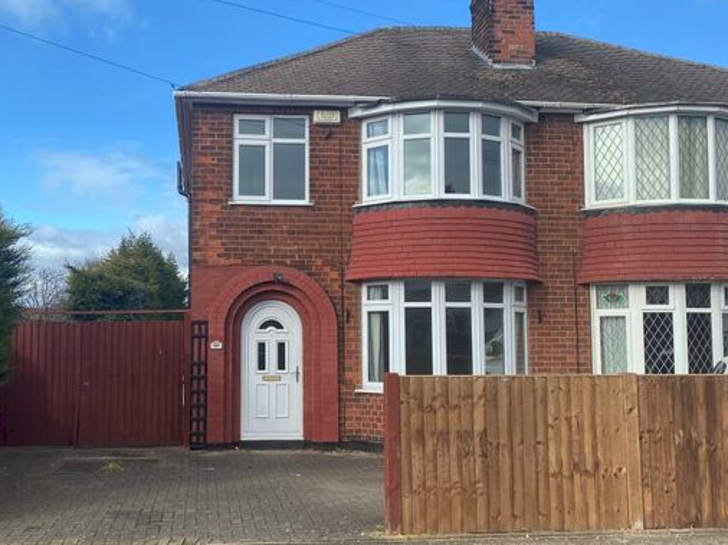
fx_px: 757
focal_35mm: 36
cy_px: 301
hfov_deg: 50.7
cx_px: 258
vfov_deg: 39.6
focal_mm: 4.25
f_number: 1.8
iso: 32
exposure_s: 1/1678
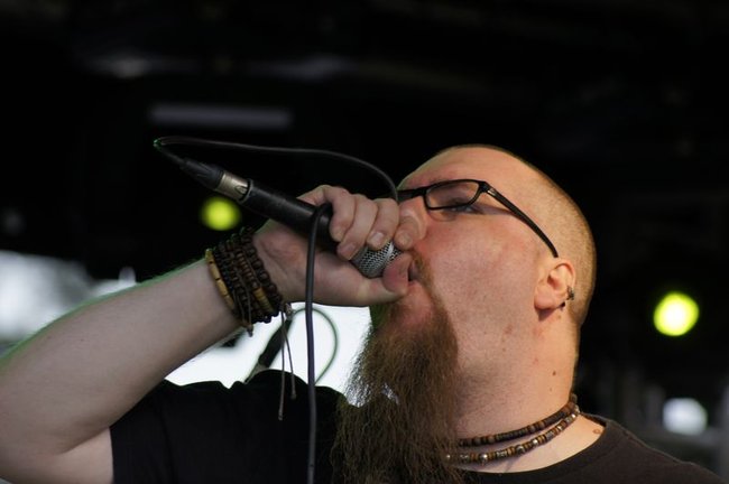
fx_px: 6069
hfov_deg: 6.9
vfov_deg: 4.6
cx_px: 364
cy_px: 242
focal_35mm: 300
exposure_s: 1/320
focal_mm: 200
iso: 200
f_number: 5.6
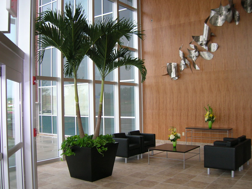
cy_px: 94
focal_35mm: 36
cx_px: 126
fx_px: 262
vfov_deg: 39.6
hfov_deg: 51.4
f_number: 2.9
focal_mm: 6
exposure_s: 1/63.6
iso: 71
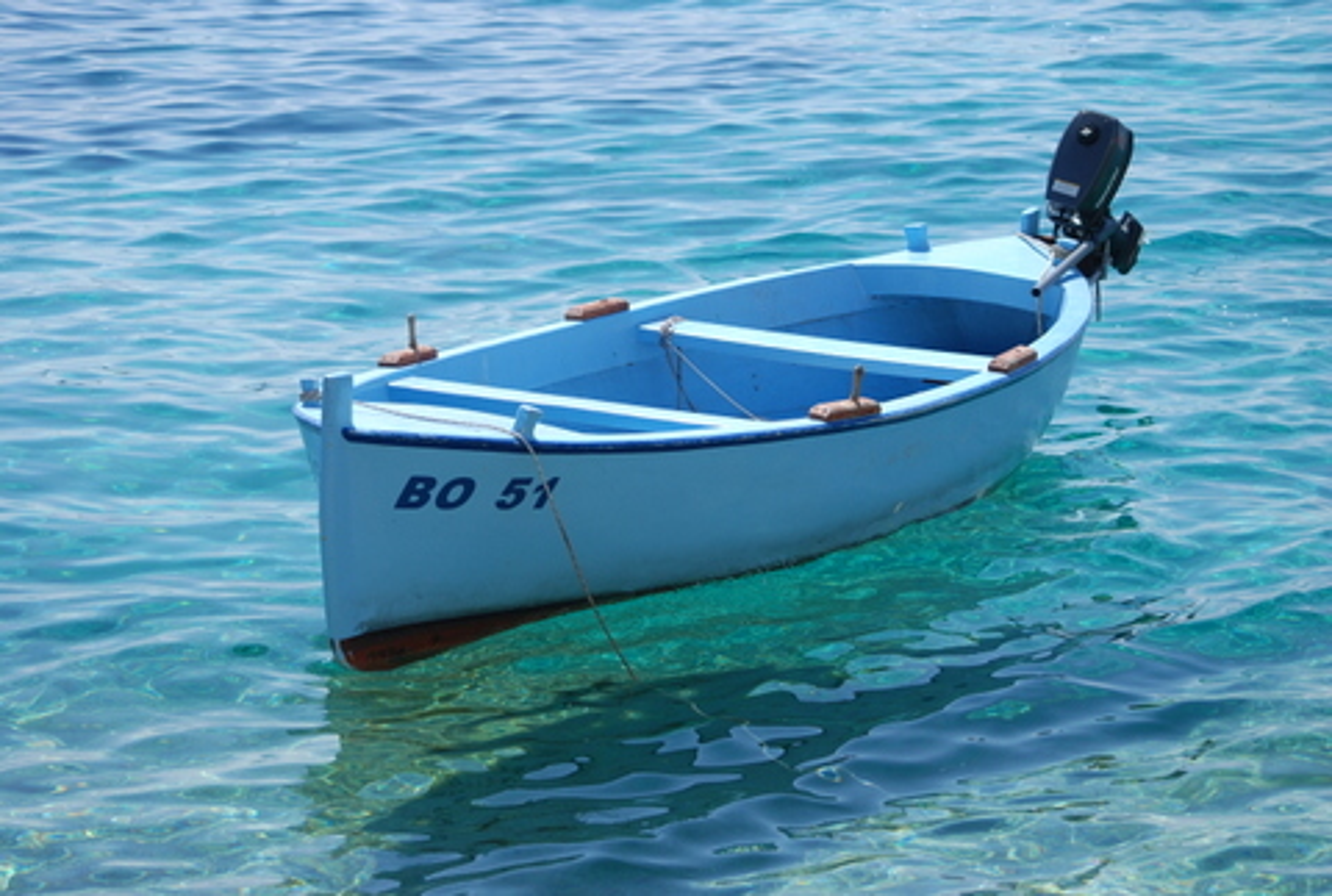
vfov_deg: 12.8
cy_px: 448
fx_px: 4007
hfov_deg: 18.9
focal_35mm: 108
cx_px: 666
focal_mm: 72
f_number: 5.6
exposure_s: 1/500
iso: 110
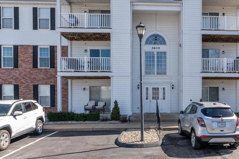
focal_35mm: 24
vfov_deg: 52.3
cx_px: 146
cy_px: 57
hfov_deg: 72.9
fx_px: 159
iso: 400
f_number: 8
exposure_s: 1/500
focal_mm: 16
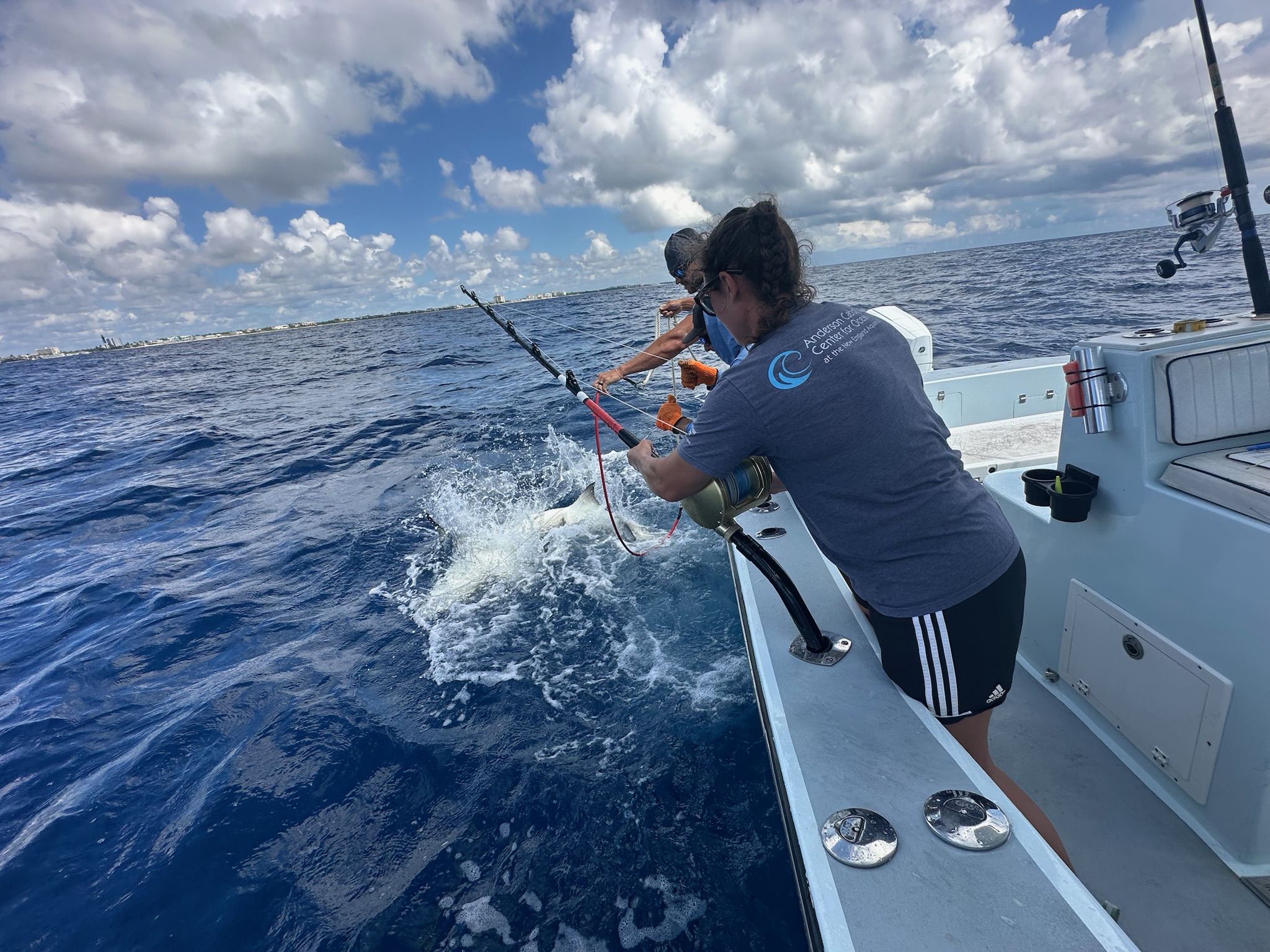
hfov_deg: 102.1
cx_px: 635
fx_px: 514
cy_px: 476
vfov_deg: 85.7
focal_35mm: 14
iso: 50
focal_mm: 2.22
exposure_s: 1/1114
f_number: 2.2
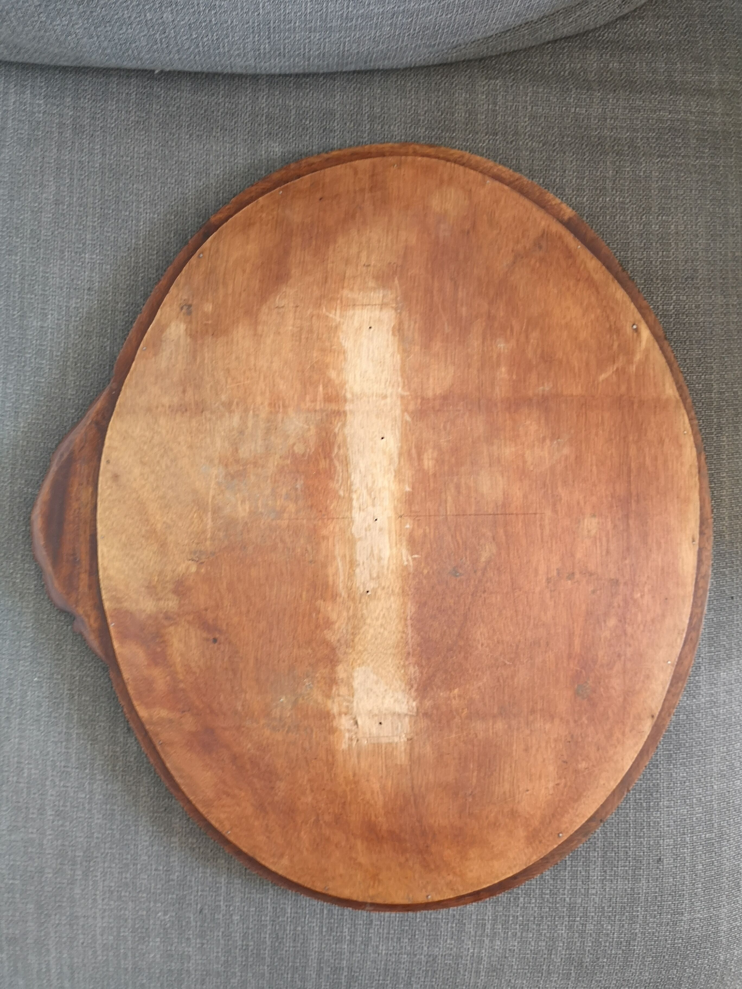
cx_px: 371
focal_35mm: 27
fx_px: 772
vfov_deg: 65.3
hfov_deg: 51.4
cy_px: 494
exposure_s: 1/33.3
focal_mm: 5.58
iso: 320
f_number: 1.8
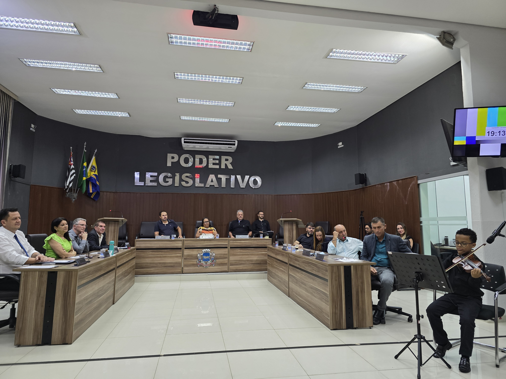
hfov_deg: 73.9
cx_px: 253
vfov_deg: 58.9
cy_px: 190
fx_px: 336
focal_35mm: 23
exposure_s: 1/120
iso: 320
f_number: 1.7
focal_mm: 6.3
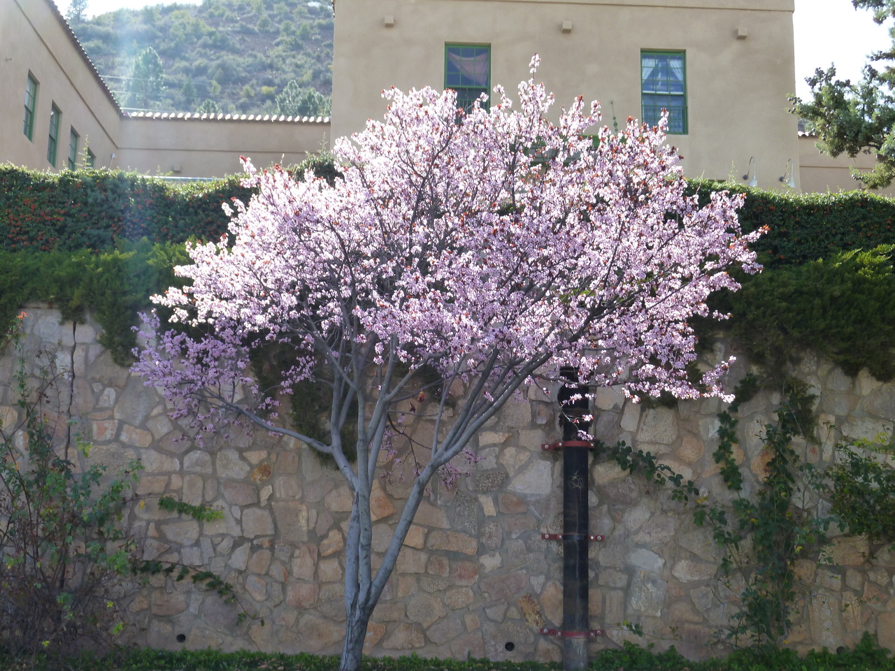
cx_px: 448
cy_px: 336
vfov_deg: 34.3
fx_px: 1086
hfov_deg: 44.8
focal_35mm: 42
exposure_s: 1/160
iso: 125
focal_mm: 7.6
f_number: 4.1
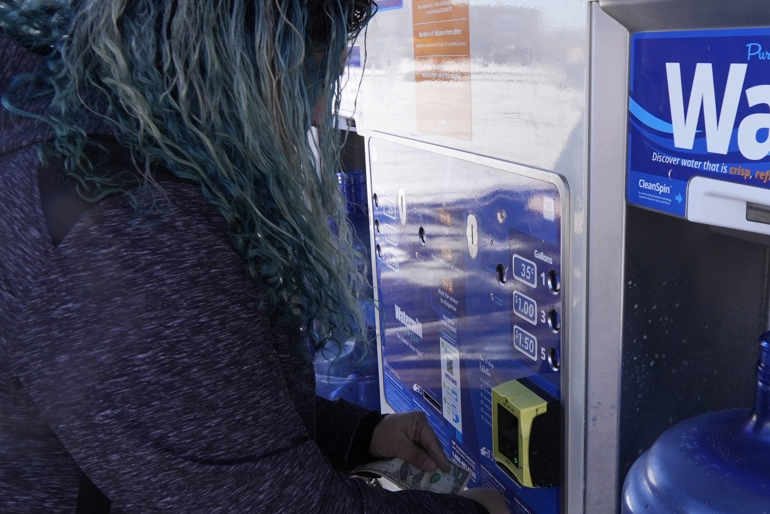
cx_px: 579
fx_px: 791
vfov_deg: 35.9
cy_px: 273
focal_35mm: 37
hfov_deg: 49.8
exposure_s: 1/250
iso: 1250
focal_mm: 24
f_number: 14
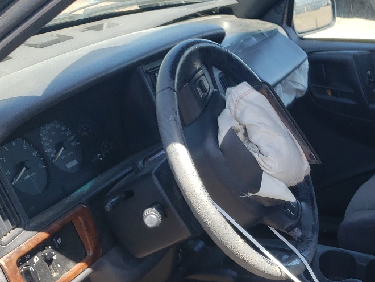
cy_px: 312
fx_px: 682
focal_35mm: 63
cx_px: 340
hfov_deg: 29.4
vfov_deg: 22.0
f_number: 1.5
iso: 50
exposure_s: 1/526
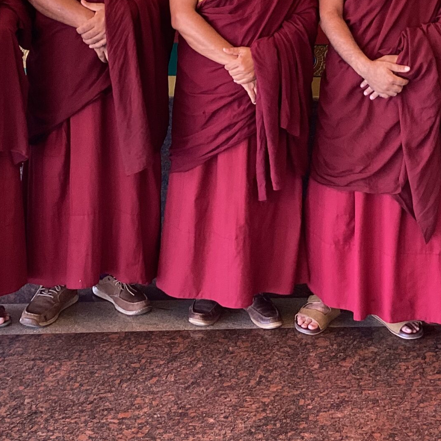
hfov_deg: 26.1
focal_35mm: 66
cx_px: 237
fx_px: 951
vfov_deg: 25.5
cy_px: 70
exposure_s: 1/60
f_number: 2.4
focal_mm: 3.3
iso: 125
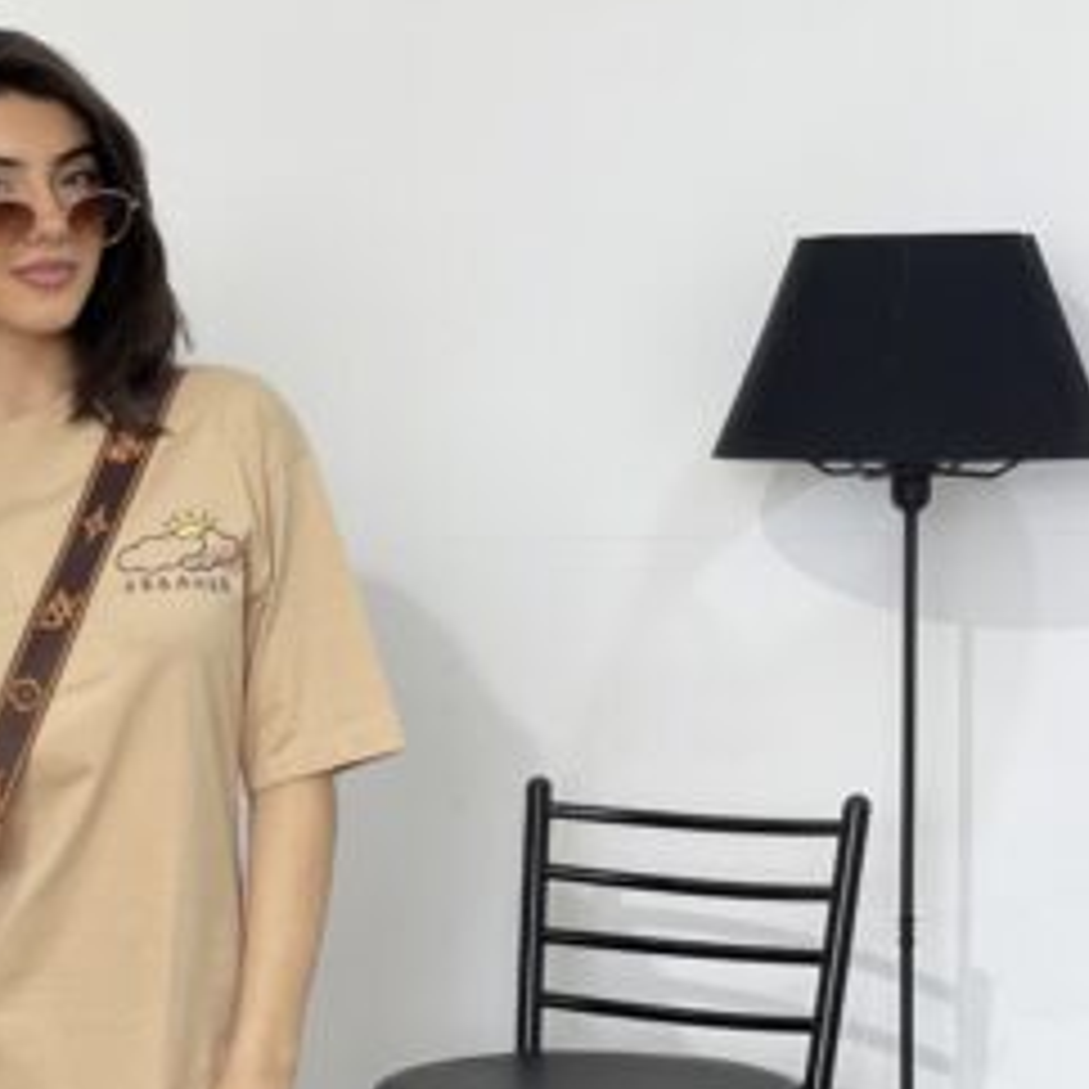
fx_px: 4058
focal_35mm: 114
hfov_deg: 15.1
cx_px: 122
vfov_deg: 15.3
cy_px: 734
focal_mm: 6
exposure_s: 1/122
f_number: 2
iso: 64
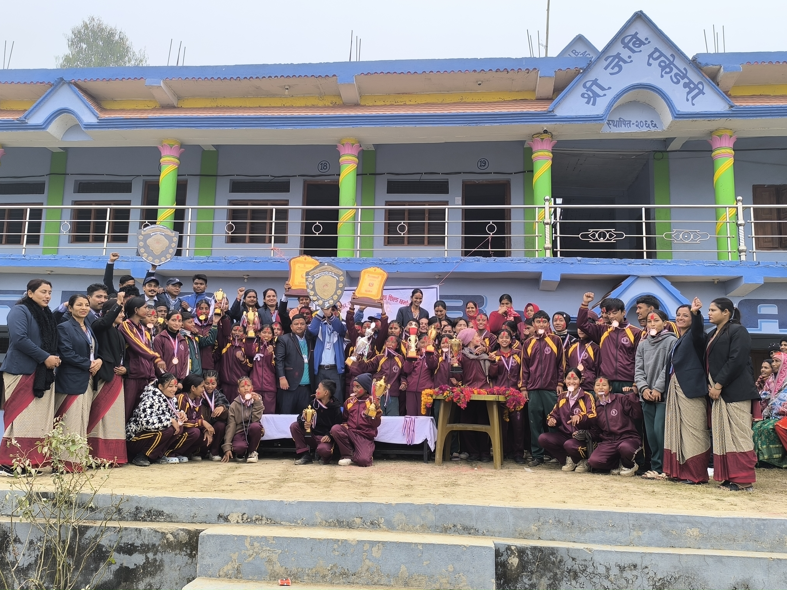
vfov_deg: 46.8
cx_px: 394
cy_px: 295
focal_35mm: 30
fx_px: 682
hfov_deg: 60.0
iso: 50
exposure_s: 1/183
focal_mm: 6.14
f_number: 1.65
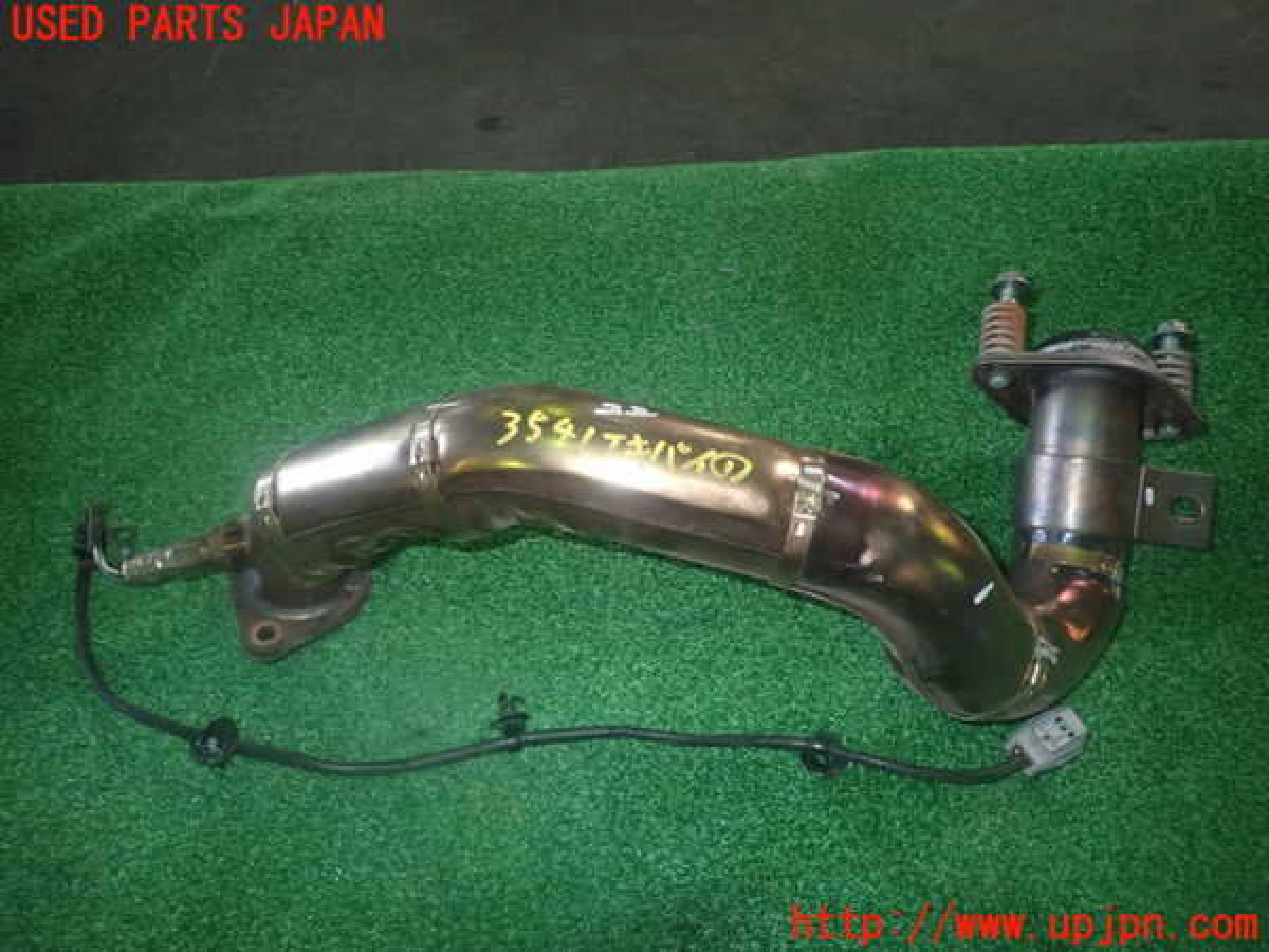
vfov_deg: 54.9
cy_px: 476
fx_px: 916
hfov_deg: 69.4
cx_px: 634
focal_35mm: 25
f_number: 5.6
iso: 500
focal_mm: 4.5
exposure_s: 1/30
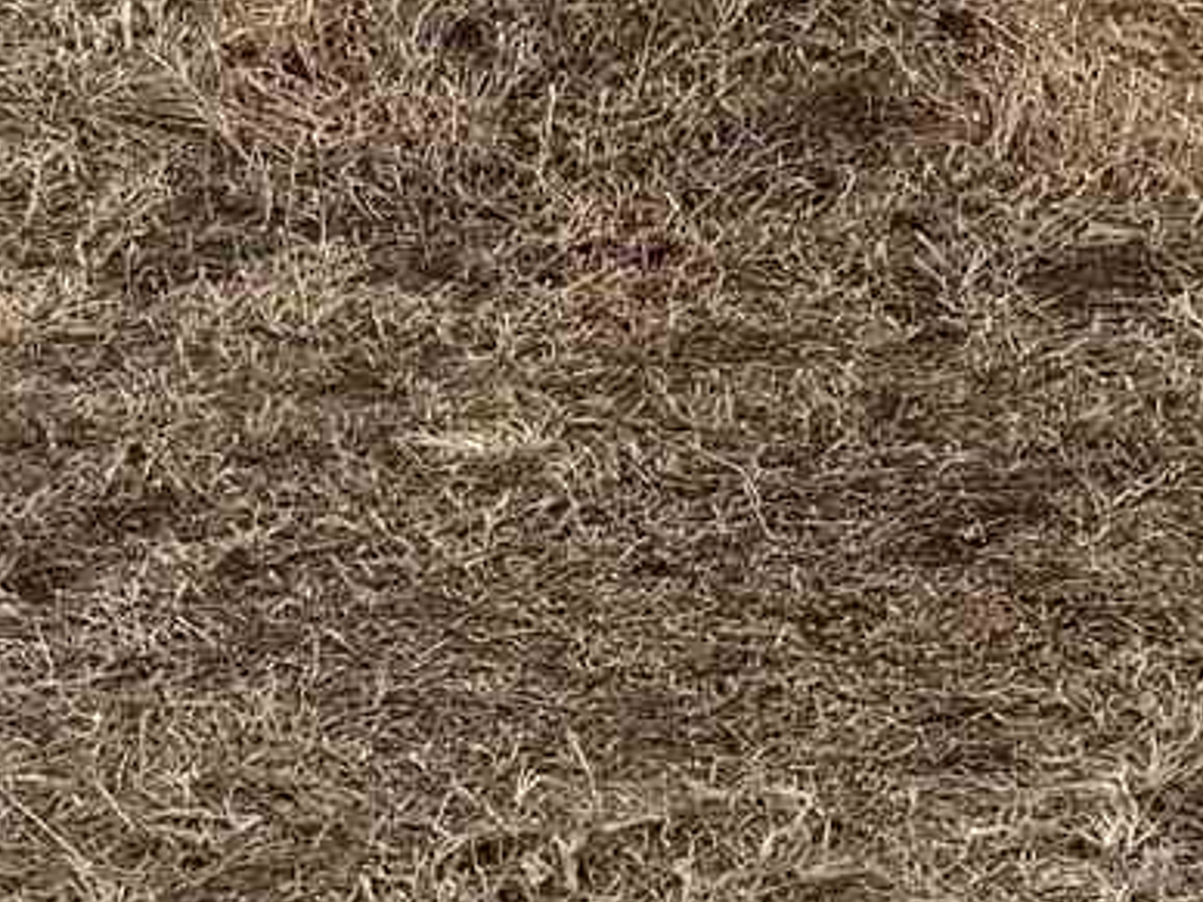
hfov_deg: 10.2
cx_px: 1460
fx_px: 6603
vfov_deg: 7.5
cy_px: -896
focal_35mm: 190
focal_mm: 6.76
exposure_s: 1/4950
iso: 80
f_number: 1.78
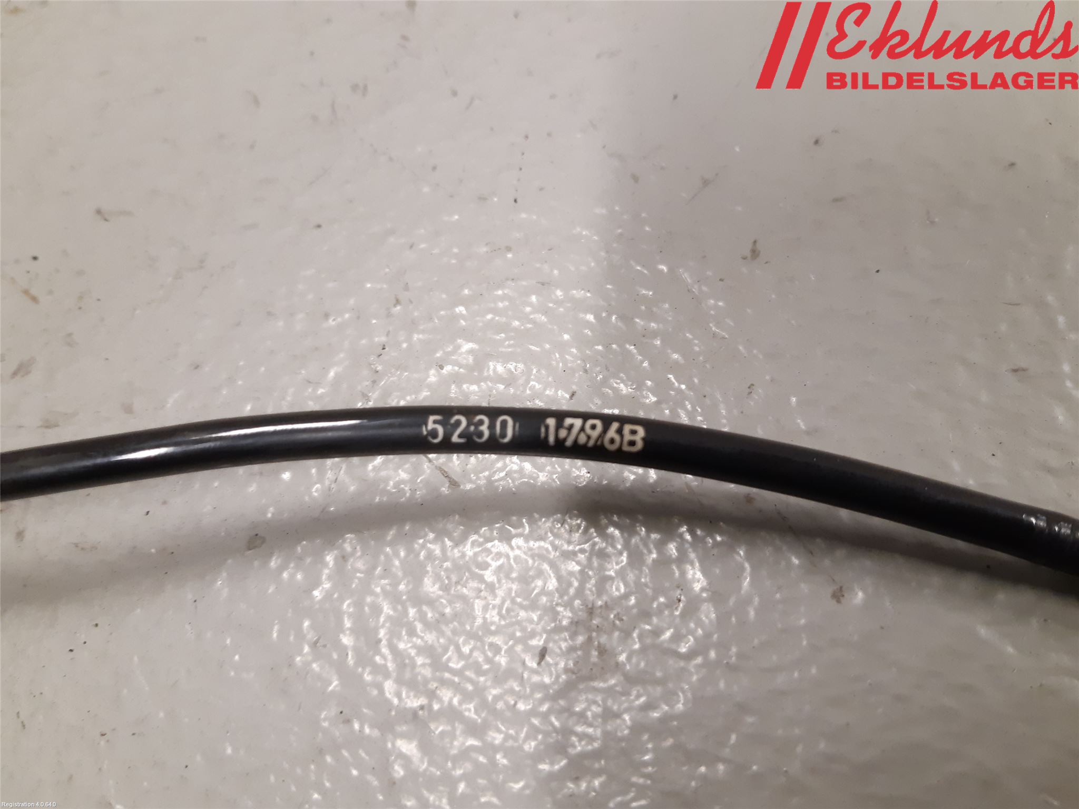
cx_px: 540
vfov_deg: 53.1
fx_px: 810
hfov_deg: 67.3
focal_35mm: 26
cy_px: 404
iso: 200
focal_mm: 3.93
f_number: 1.7
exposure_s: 1/50
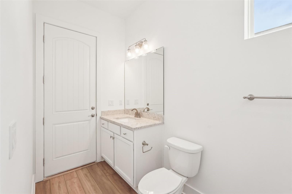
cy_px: 97
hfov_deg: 96.7
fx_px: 130
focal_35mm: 16
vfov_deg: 73.7
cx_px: 146
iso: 400
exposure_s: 1/60
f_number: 8
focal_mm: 16
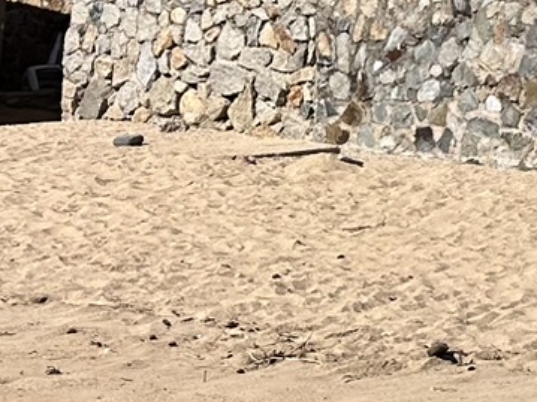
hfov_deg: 11.9
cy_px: -25
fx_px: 2125
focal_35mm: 137
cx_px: 1265
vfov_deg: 10.7
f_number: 1.78
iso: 80
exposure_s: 1/8929
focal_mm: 6.86
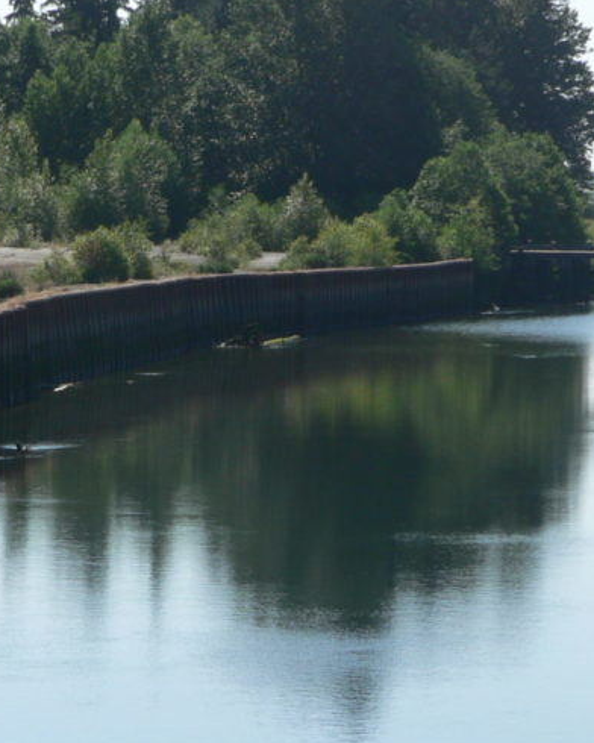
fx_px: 5472
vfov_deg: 7.8
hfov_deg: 6.2
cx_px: 295
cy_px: 361
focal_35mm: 249
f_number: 5.6
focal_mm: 20.3
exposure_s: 1/400
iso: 80
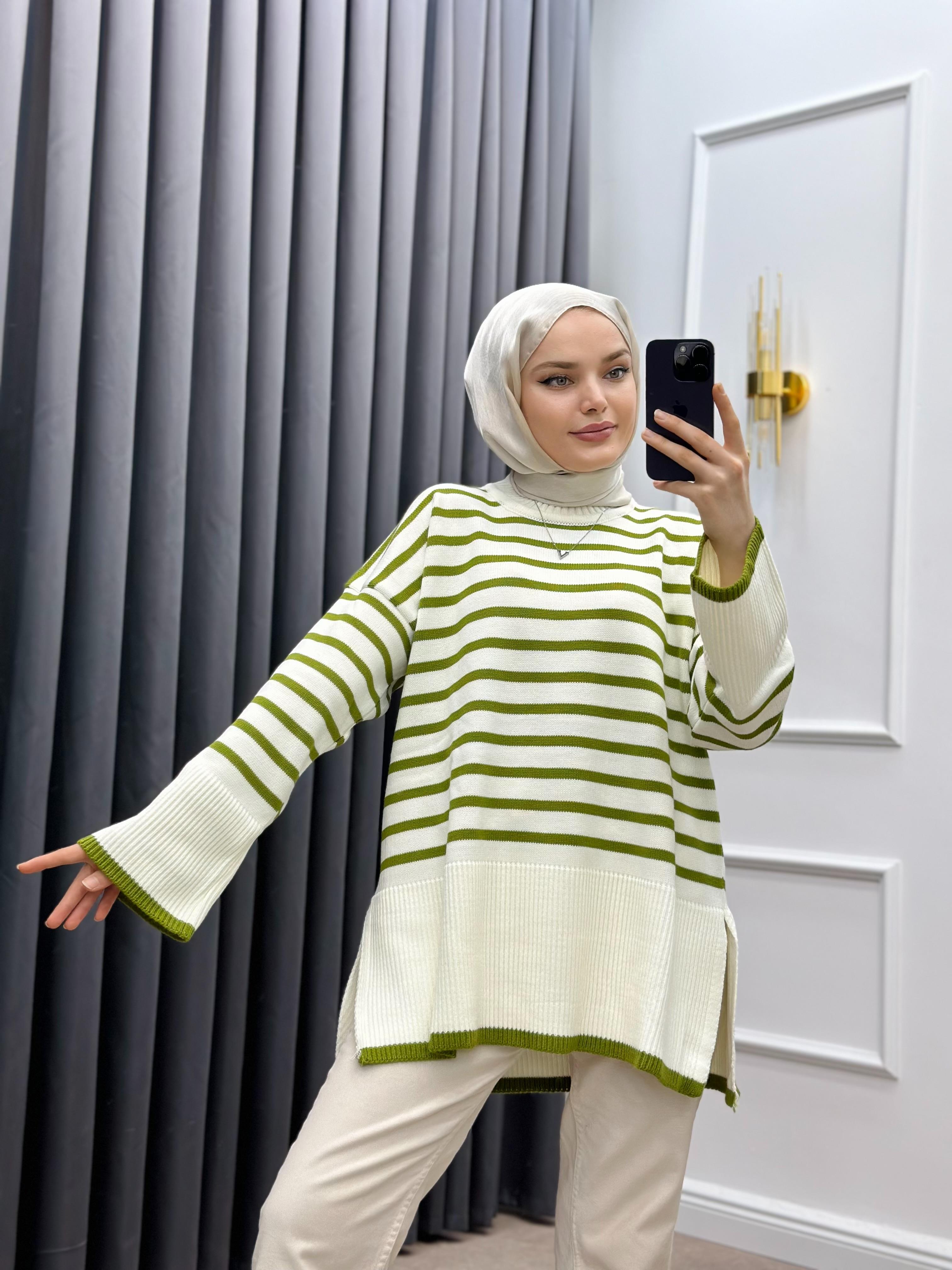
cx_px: 476
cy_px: 635
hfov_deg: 30.3
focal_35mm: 48
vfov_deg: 39.7
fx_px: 1760
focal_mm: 6.86
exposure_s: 1/299
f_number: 1.78
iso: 80
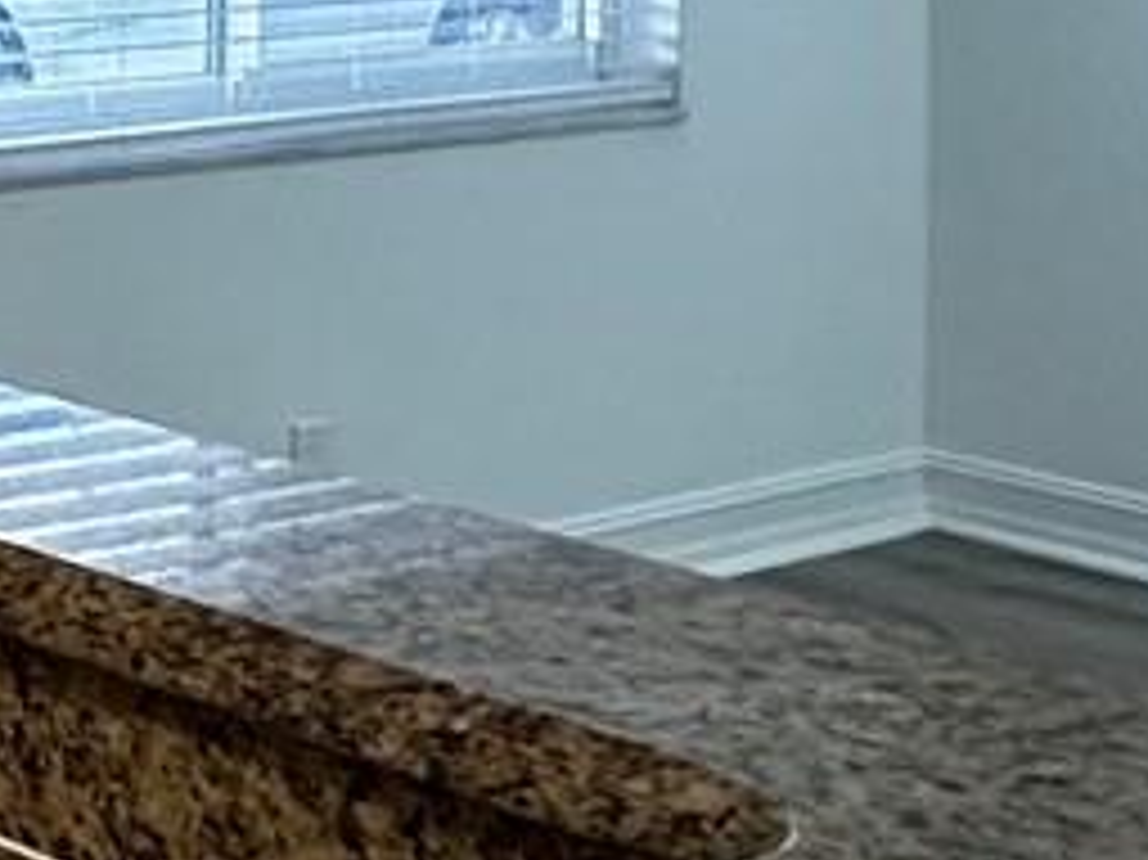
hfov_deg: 15.2
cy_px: -351
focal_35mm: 88
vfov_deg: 15.7
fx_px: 2917
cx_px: -1454
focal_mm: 2.22
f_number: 2.2
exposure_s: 1/120
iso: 200
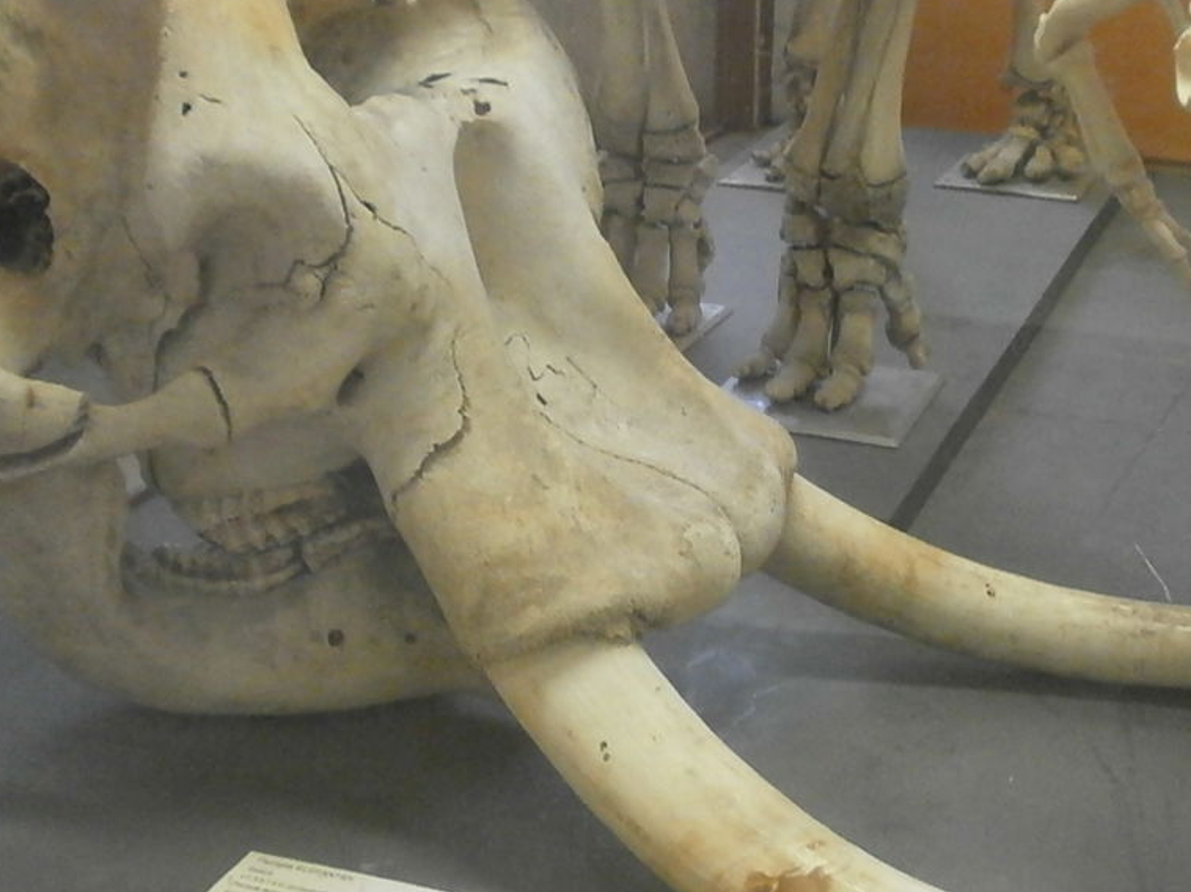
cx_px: 731
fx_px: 1961
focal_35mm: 57
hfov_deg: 33.7
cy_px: 441
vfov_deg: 25.6
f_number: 2.9
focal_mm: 4.8
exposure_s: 1/15
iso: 400
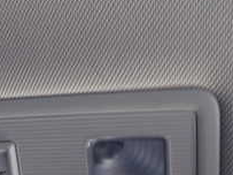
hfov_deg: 24.0
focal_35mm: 74
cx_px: -45
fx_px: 498
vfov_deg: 19.3
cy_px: 177
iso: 400
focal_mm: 4.5
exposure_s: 1/30
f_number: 2
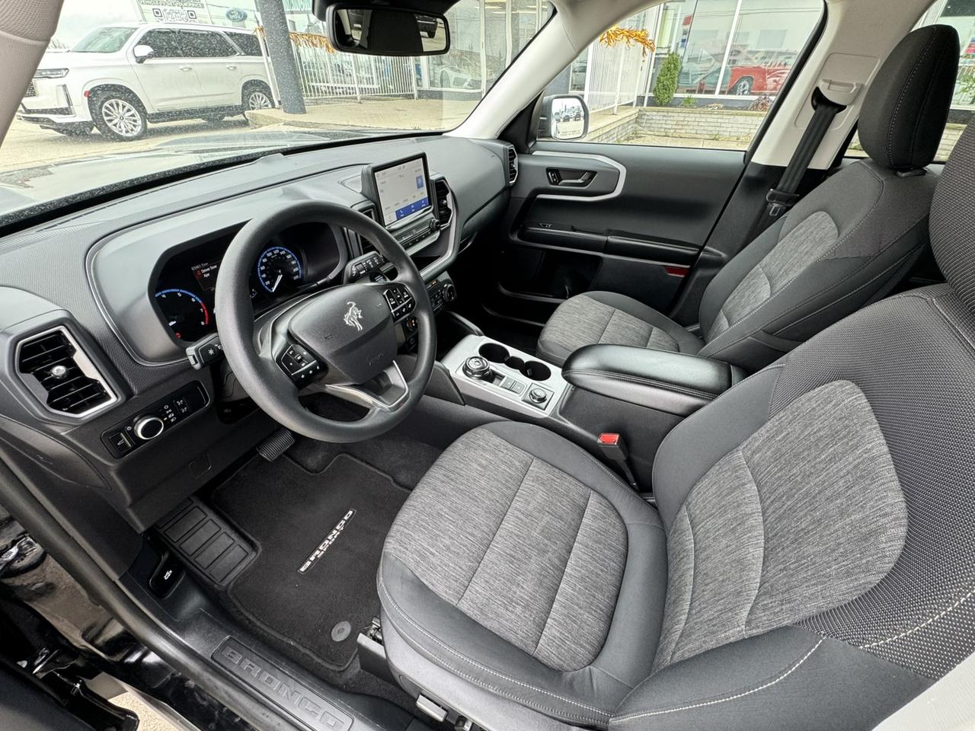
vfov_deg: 85.7
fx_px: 394
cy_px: 366
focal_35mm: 14
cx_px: 488
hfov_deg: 102.1
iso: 125
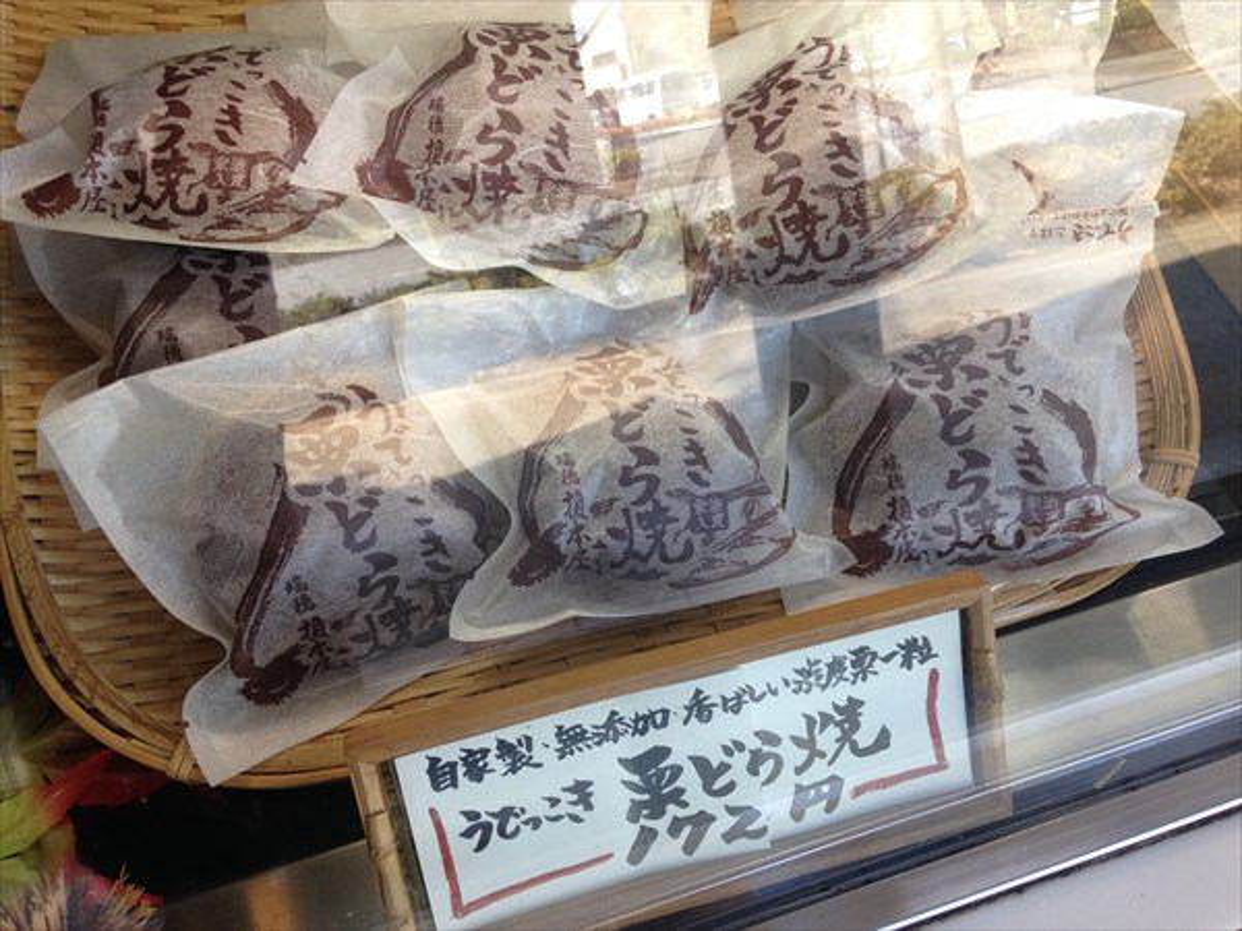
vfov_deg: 42.9
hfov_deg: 55.4
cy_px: 466
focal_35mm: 33
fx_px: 1184
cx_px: 621
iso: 80
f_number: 2.4
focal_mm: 4.12
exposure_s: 1/120
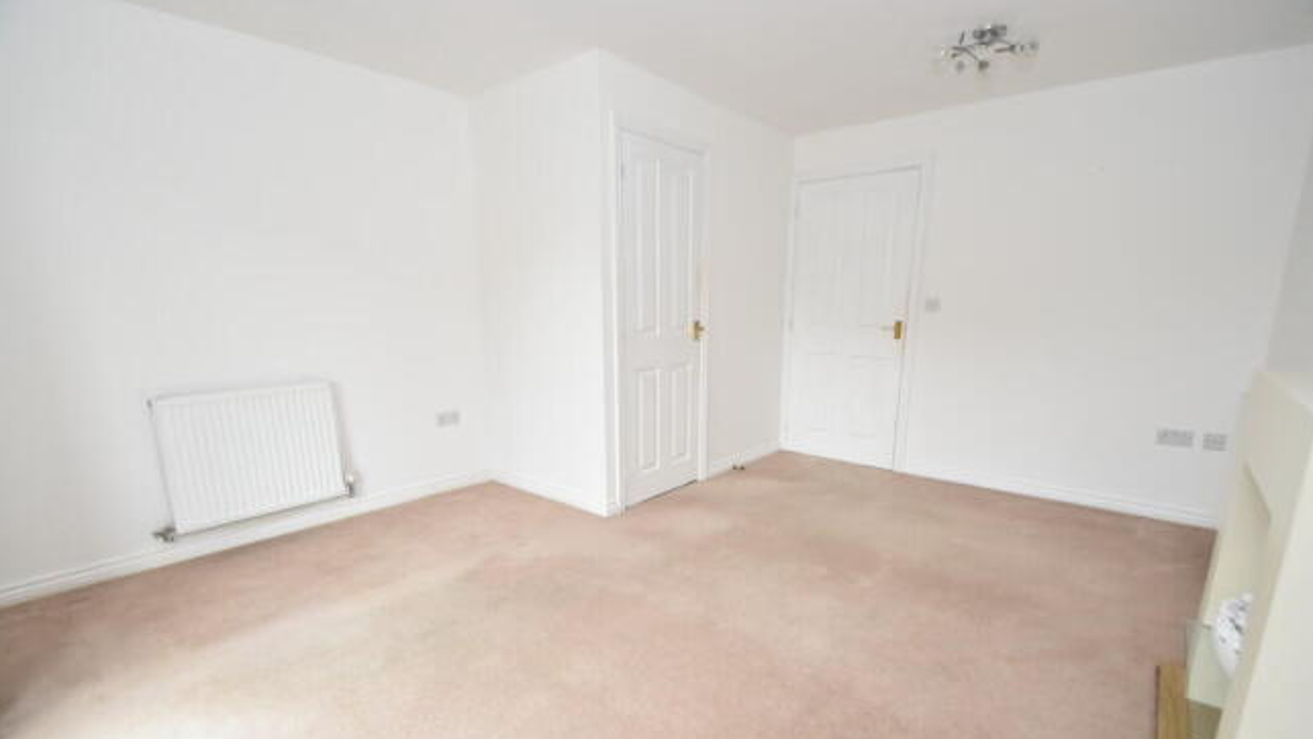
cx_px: 663
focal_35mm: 16
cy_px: 426
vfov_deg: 66.7
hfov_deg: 99.4
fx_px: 557
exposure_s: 1/100
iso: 800
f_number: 5
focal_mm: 10
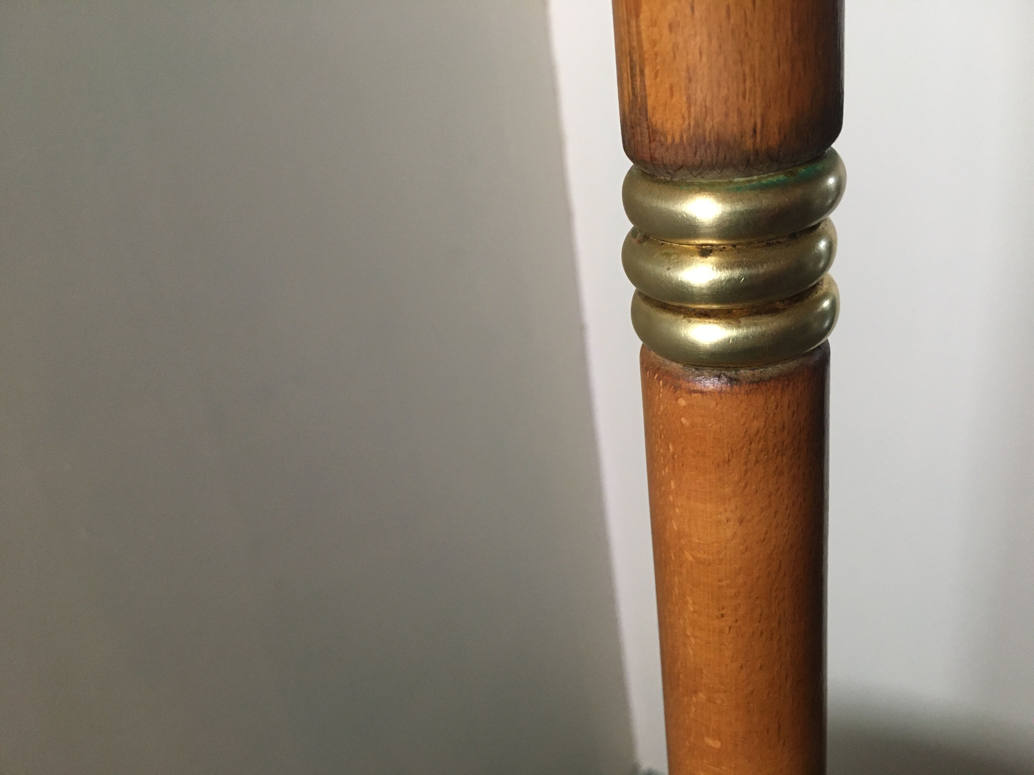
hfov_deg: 61.7
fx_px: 866
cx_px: 517
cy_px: 388
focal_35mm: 29
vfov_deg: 48.2
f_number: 2.2
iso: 125
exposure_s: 1/30
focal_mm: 4.15
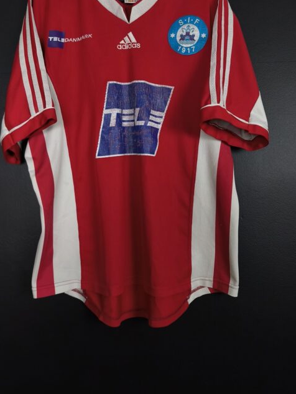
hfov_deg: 48.2
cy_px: 157
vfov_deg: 61.1
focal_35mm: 29
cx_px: 136
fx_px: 330
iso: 400
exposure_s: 1/125
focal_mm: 6.57
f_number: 1.6
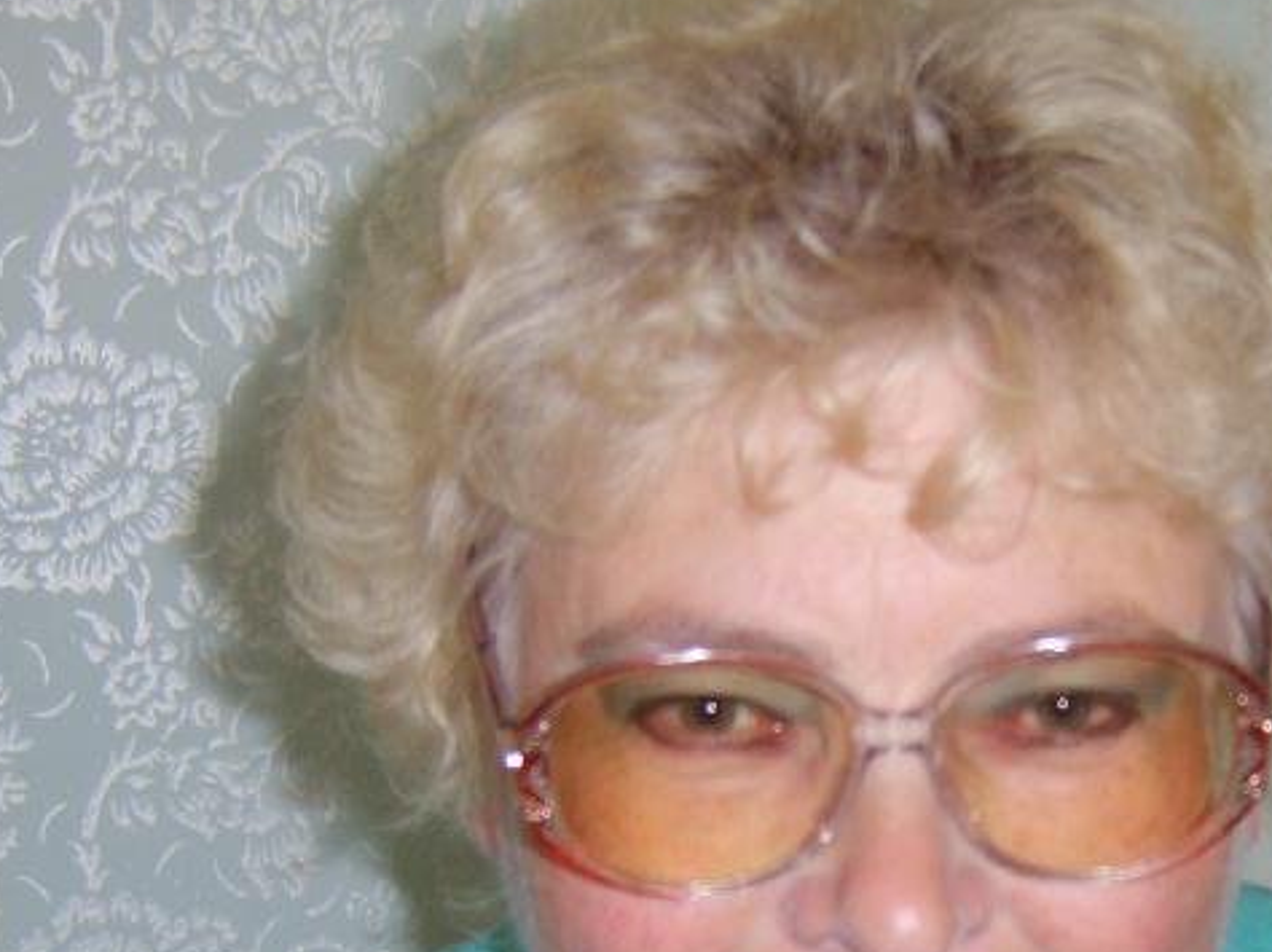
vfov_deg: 21.4
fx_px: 2461
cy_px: 858
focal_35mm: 67
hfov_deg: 28.8
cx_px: 840
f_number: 2.7
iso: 141
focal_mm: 8.13
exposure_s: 1/30
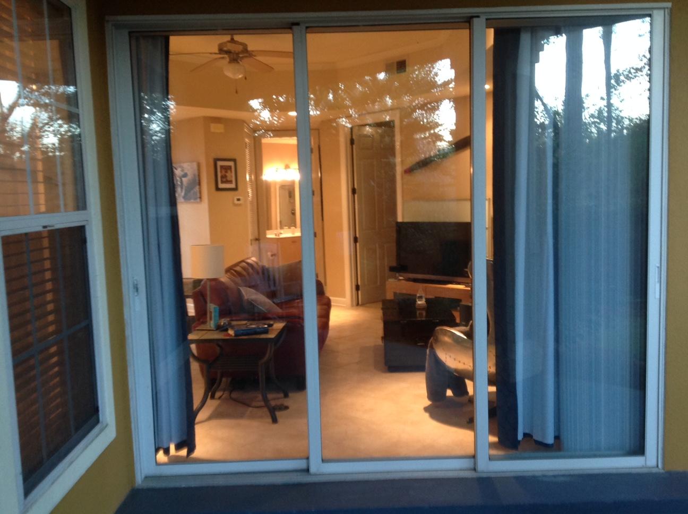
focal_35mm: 35
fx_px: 695
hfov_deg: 52.7
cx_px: 344
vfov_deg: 40.6
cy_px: 257
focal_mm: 4.28
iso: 125
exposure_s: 1/15
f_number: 2.4
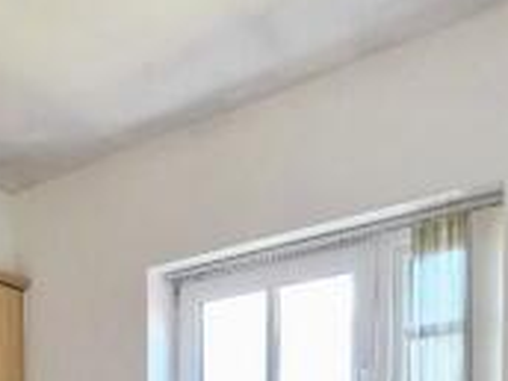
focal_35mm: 44
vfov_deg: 26.7
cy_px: 518
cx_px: -13
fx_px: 646
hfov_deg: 37.7
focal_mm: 2.2
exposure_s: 1/70.8
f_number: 2.2
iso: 160
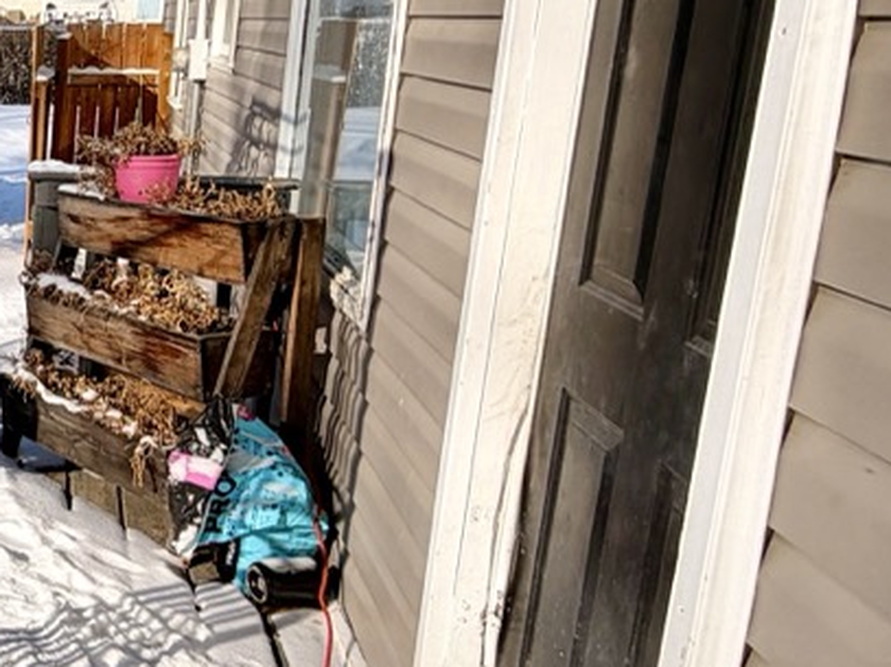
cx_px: -484
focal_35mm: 44
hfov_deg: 27.4
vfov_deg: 32.6
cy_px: 227
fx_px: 1132
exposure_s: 1/955
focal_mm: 2.22
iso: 20
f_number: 2.2
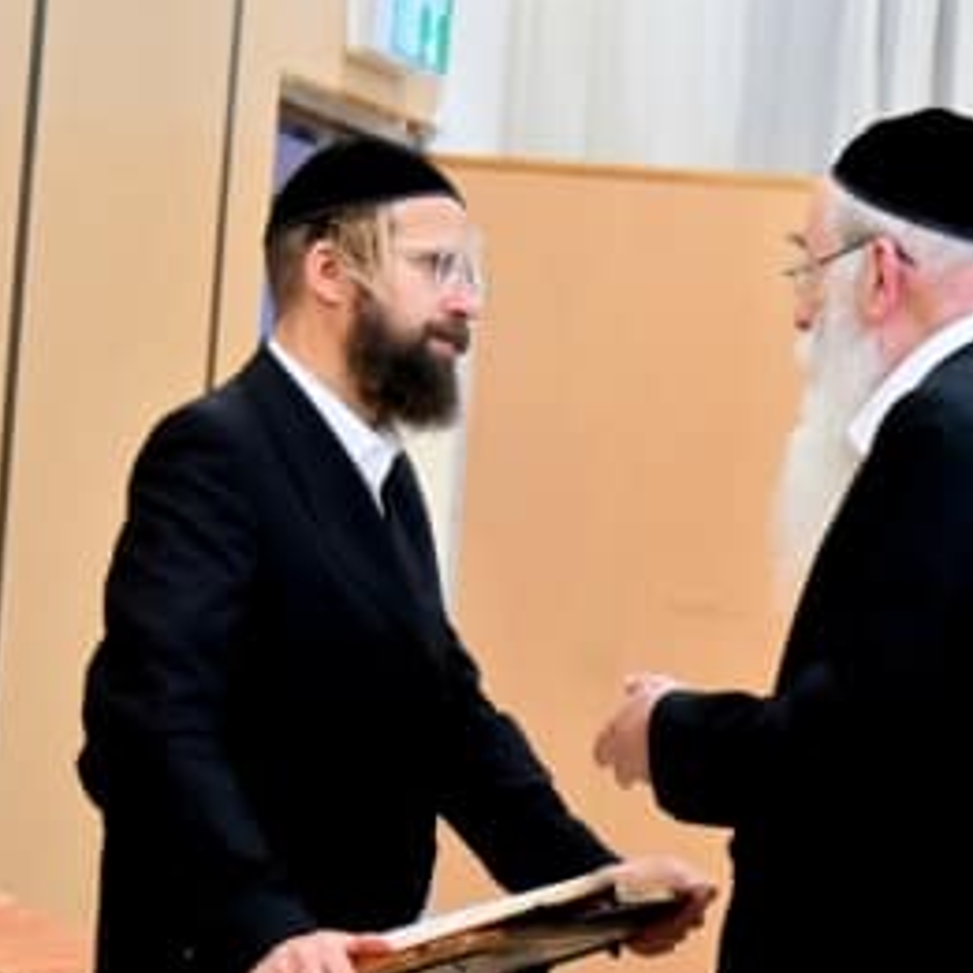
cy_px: 481
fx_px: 5979
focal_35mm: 188
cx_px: 526
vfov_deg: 9.3
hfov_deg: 9.3
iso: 1000
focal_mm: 86
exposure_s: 1/320
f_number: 4
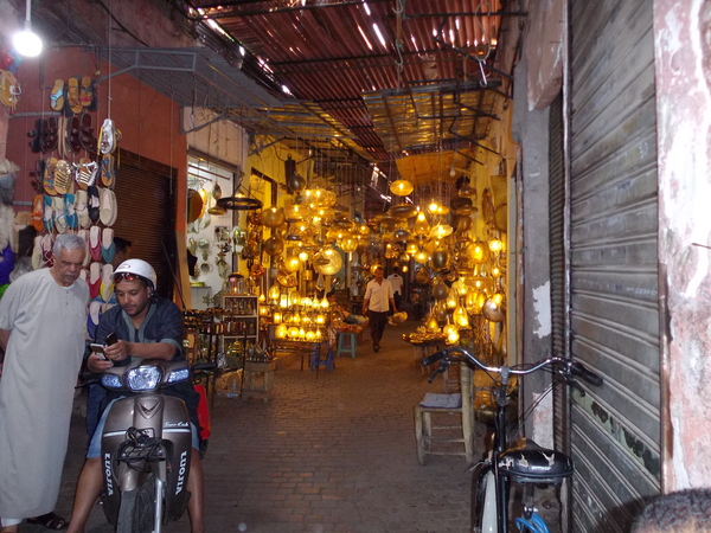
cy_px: 266
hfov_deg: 63.4
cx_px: 356
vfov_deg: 49.7
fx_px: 575
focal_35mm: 28
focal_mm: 5
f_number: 3.1
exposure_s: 1/50
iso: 317
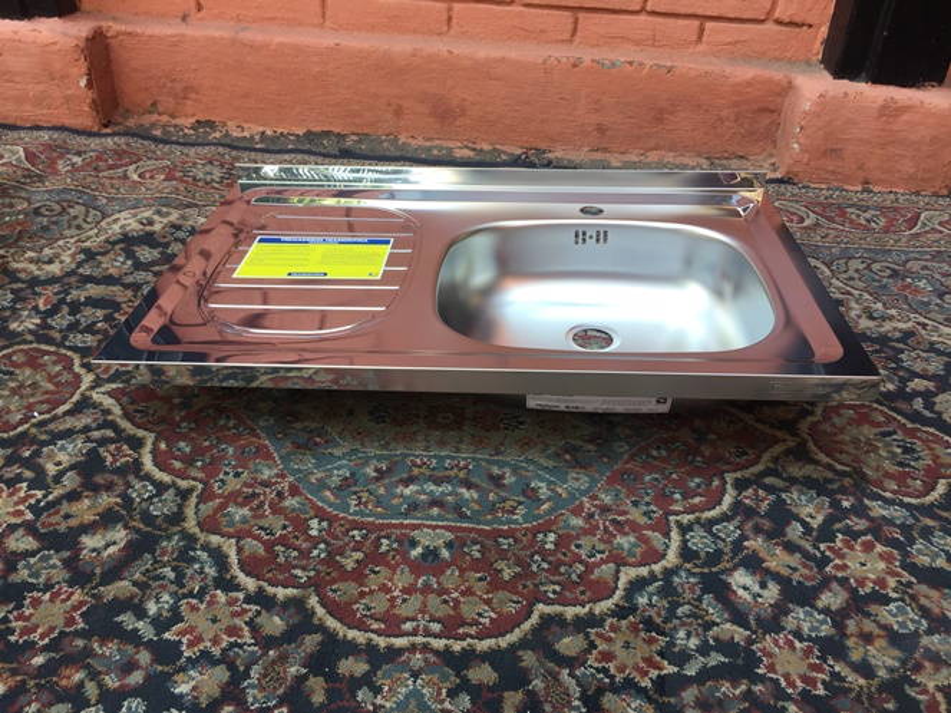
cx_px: 476
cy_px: 356
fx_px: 797
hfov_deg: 61.7
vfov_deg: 48.2
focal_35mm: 29
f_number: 2.2
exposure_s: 1/100
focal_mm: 4.15
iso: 40
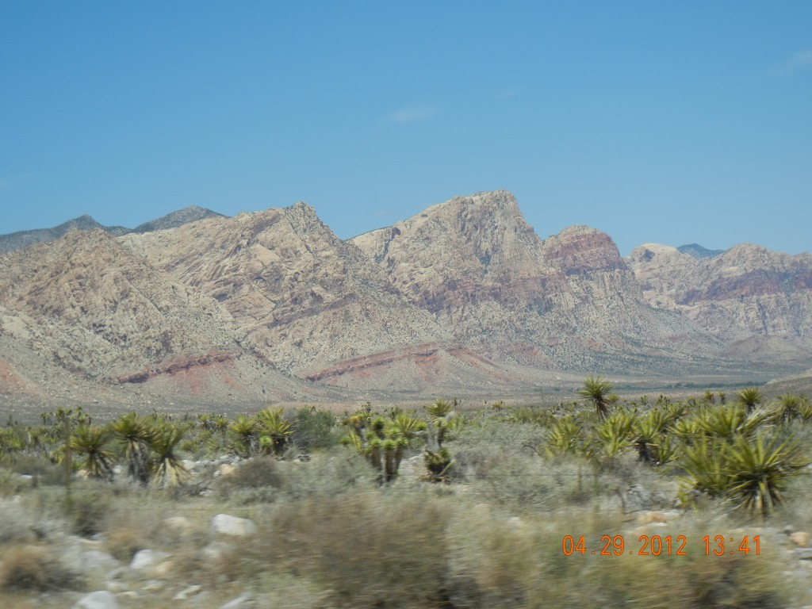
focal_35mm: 89
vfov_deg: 16.6
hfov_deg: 22.0
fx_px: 2088
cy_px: 304
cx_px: 406
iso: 160
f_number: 8.8
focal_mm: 16
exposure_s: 1/385
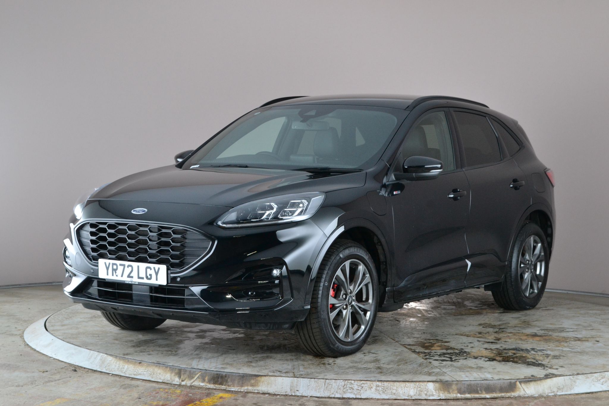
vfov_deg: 19.7
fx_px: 1167
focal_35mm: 69
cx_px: 304
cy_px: 203
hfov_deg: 29.2
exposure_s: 1/13
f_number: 10
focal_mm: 46
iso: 1000
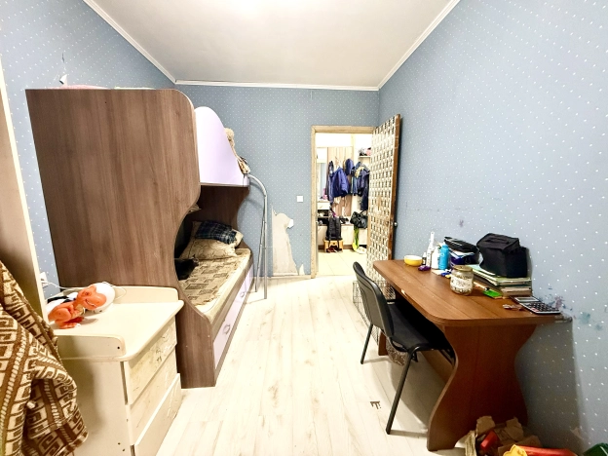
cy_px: 228
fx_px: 246
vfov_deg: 85.7
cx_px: 304
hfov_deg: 102.1
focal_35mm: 14
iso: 800
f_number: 2.2
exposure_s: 1/50
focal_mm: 2.22
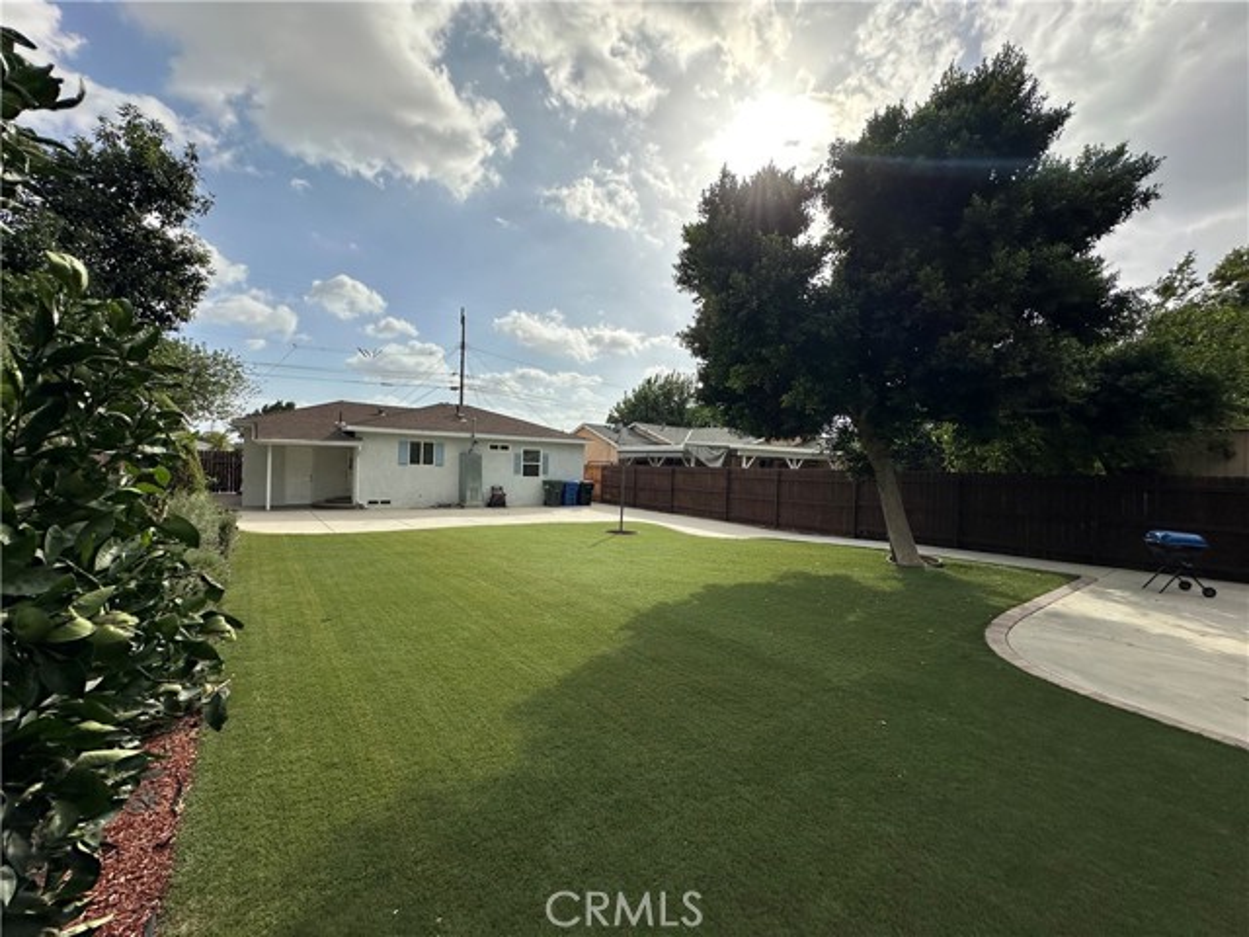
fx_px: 505
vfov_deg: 85.7
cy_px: 468
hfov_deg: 102.1
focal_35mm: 14
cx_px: 624
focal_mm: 2.22
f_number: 2.2
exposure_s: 1/3401
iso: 50
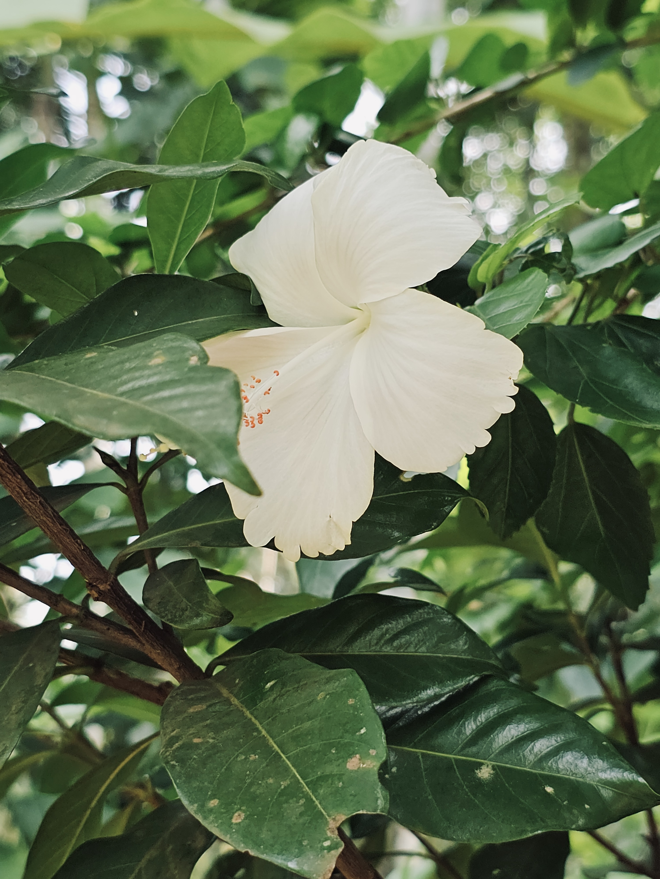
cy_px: 440
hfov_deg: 58.9
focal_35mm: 23
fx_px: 585
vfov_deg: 73.9
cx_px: 330
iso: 16
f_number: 1.7
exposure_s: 1/60
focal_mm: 6.3
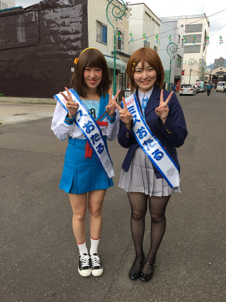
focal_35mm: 29
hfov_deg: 48.2
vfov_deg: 61.7
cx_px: 113
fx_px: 252
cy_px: 151
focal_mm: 4.15
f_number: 2.2
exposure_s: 1/236
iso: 25
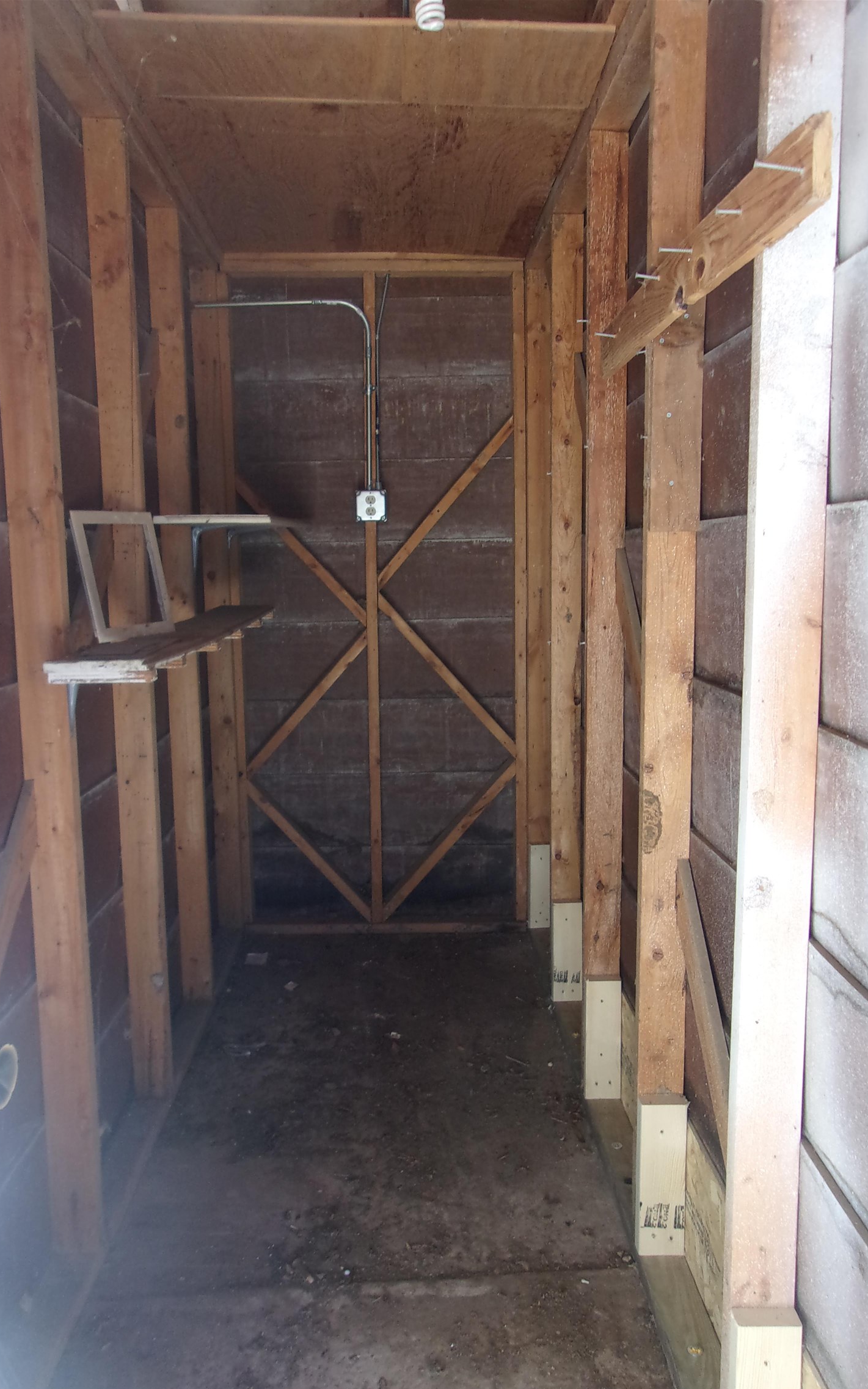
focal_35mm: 29
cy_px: 703
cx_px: 431
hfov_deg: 43.1
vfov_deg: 64.6
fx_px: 1098
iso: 116
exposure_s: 1/34
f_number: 3
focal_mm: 4.9
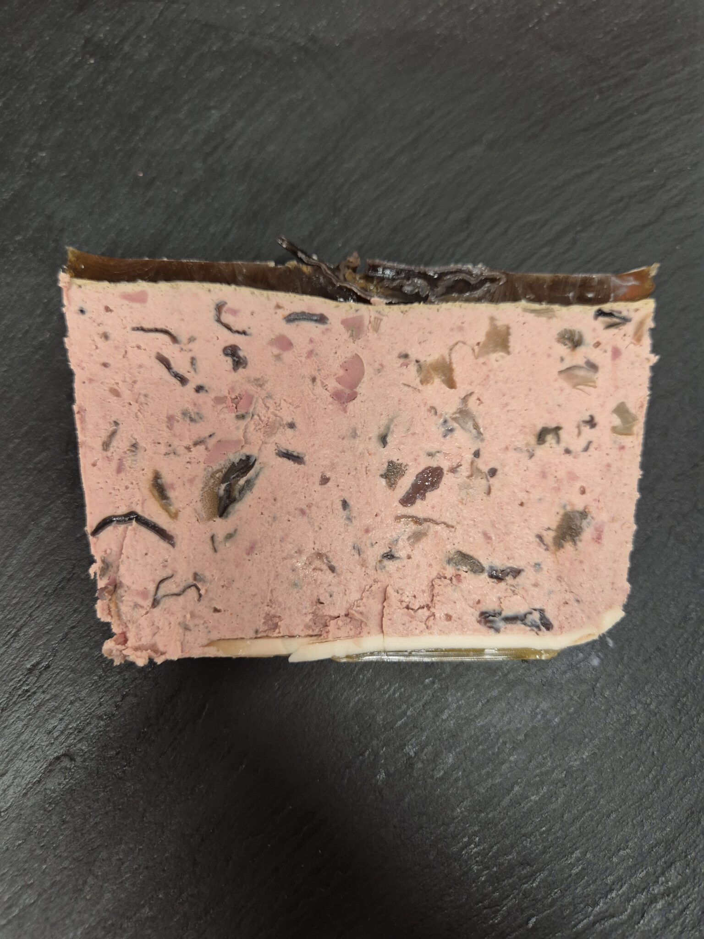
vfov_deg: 73.9
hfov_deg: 58.9
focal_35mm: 23
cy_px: 470
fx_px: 624
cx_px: 352
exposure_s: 1/100
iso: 250
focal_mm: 5.4
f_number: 1.8
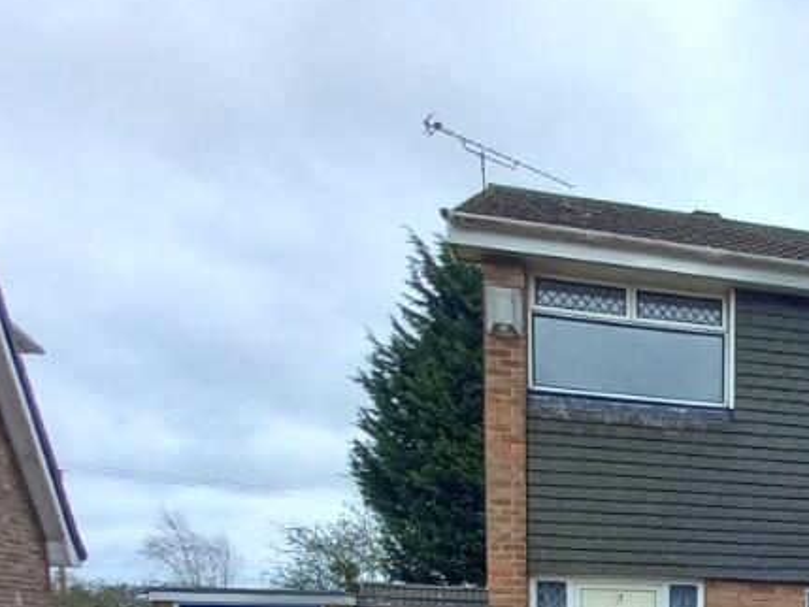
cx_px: 768
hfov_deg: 49.9
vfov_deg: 36.3
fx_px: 725
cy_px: 711
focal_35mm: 31
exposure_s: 1/259
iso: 40
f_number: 2.2
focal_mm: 1.13
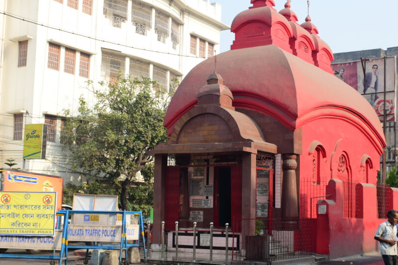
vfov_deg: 23.8
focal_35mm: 57
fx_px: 630
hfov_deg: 34.9
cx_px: 239
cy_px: 133
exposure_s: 1/100
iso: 100
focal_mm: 30
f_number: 8
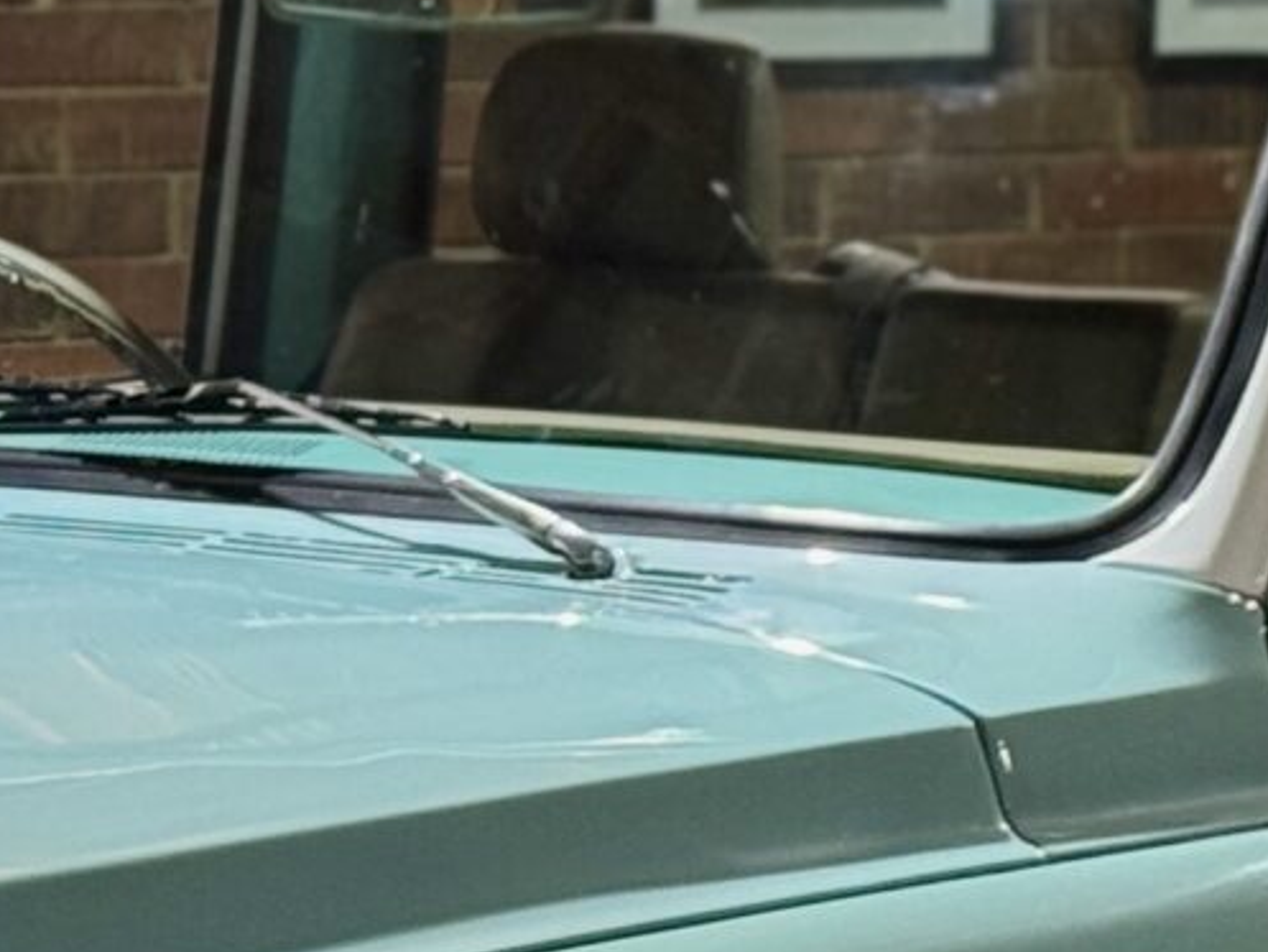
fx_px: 9050
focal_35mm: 247
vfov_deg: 6.0
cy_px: 613
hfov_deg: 8.0
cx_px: 418
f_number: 1.78
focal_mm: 6.76
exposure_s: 1/50
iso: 200
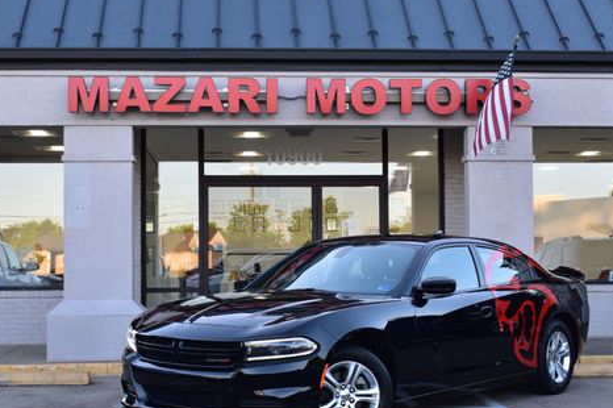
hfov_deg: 33.6
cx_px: 306
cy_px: 243
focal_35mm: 60
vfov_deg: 22.7
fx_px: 1016
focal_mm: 29
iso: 400
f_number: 8
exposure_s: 1/80
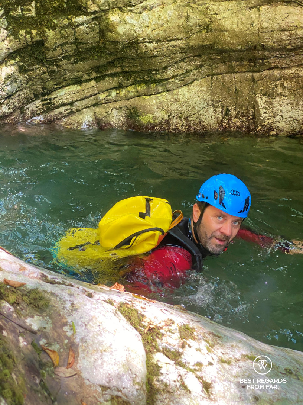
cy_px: 202
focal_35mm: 52
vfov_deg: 36.8
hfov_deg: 28.0
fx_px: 607
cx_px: 152
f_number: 2
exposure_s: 1/121
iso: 160
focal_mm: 6
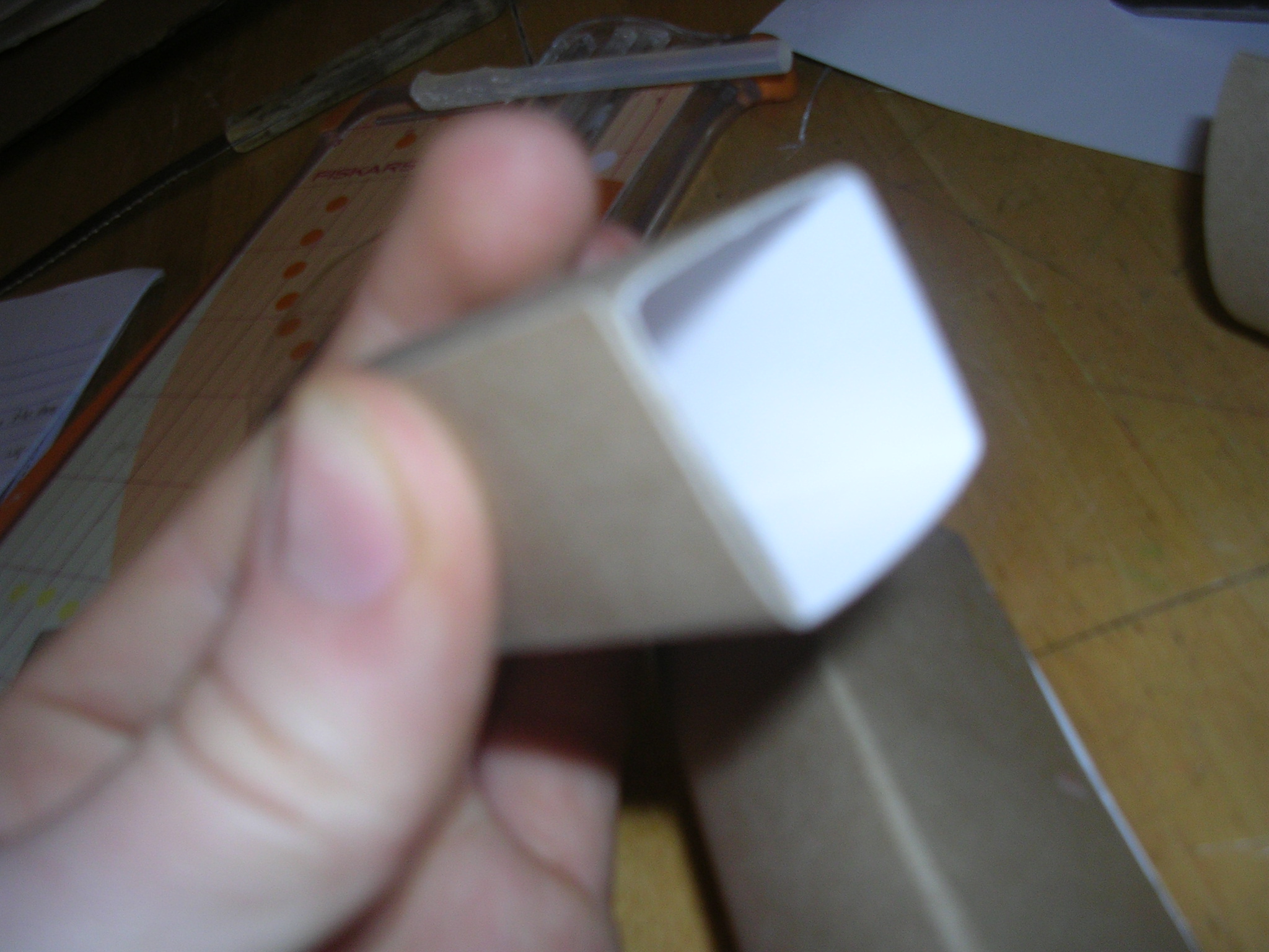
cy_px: 476
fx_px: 1393
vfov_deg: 37.7
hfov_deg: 49.0
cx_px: 634
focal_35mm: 38
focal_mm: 5.8
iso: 50
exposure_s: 1/60.1
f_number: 2.8
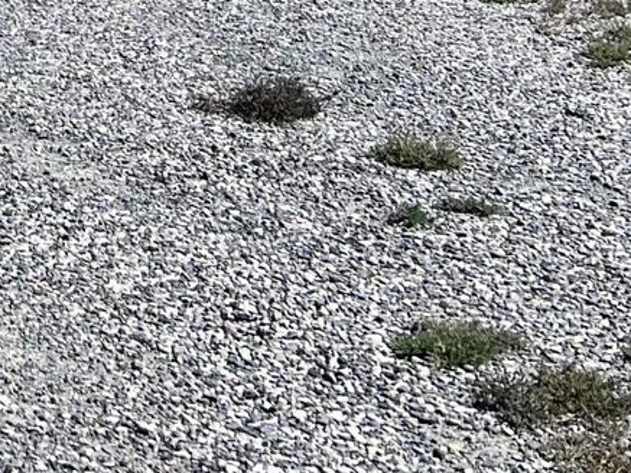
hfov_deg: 13.3
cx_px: -652
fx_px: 2316
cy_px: -541
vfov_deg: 10.5
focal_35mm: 127
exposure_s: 1/3831
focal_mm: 5.7
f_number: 1.5
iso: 50
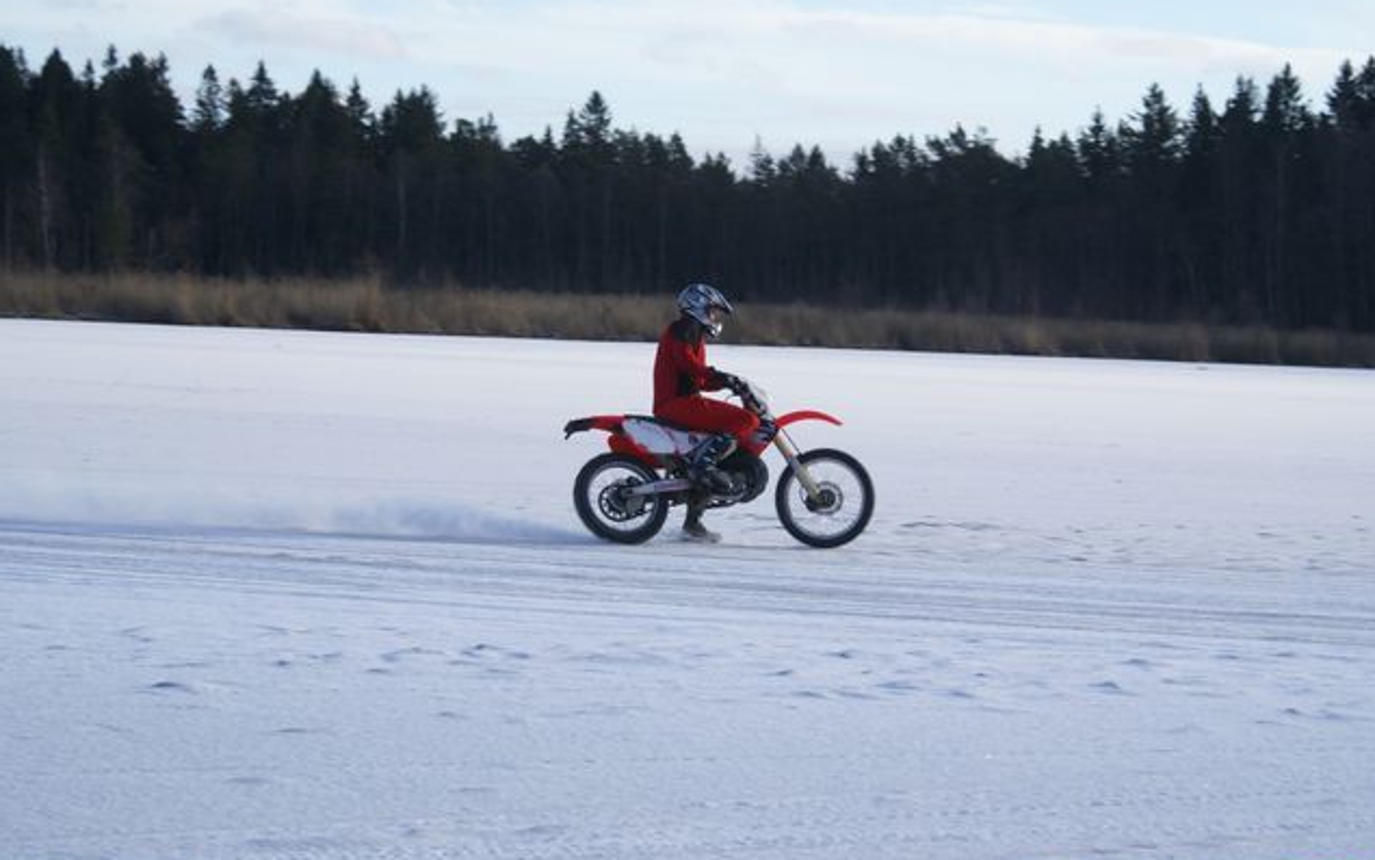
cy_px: 442
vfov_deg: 12.1
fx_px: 4047
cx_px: 689
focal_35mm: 108
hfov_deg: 19.3
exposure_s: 1/320
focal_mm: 70
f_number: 6.3
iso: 100
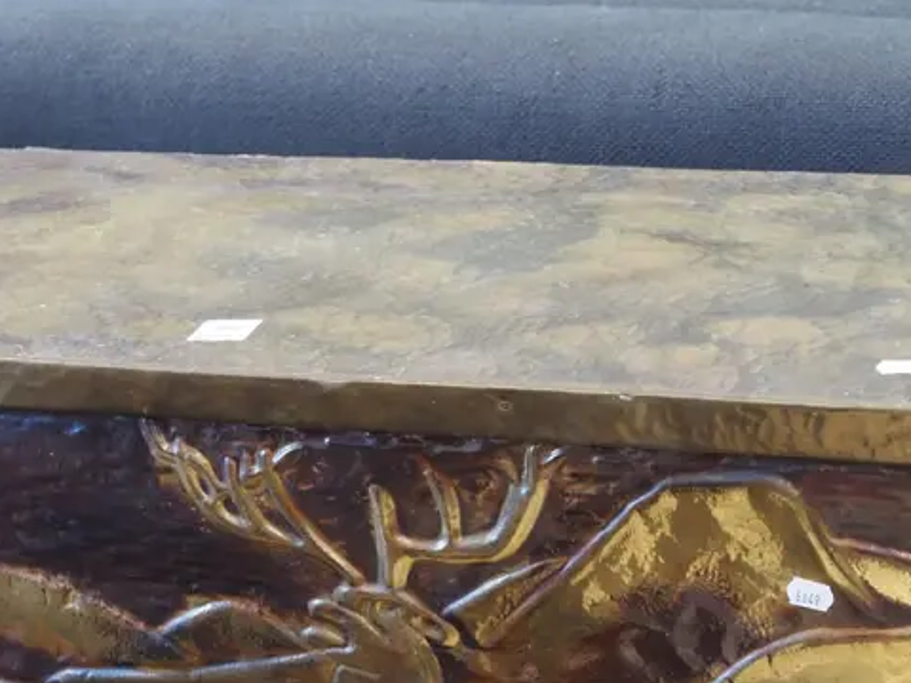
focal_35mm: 124
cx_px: 392
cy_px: 601
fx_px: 3263
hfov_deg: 15.9
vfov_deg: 11.9
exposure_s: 1/40
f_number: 5.6
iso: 1600
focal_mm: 29
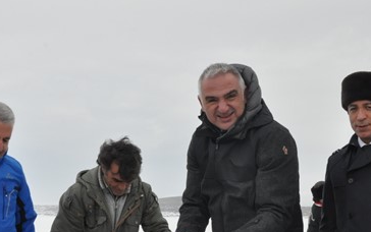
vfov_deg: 21.3
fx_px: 607
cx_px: 227
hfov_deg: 33.8
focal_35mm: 60
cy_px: 196
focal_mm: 22
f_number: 16
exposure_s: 1/1000
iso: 1250
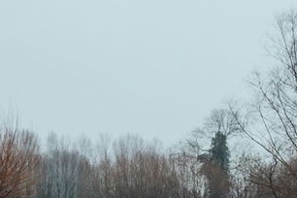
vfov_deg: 11.6
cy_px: 173
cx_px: 461
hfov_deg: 15.9
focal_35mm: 117
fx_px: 965
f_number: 5
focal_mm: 35
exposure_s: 1/100
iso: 400
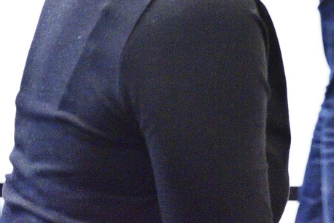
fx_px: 1634
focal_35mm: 176
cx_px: 270
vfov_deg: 7.6
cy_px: -193
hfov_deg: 11.6
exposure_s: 1/160
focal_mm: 42
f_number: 4.2
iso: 1600
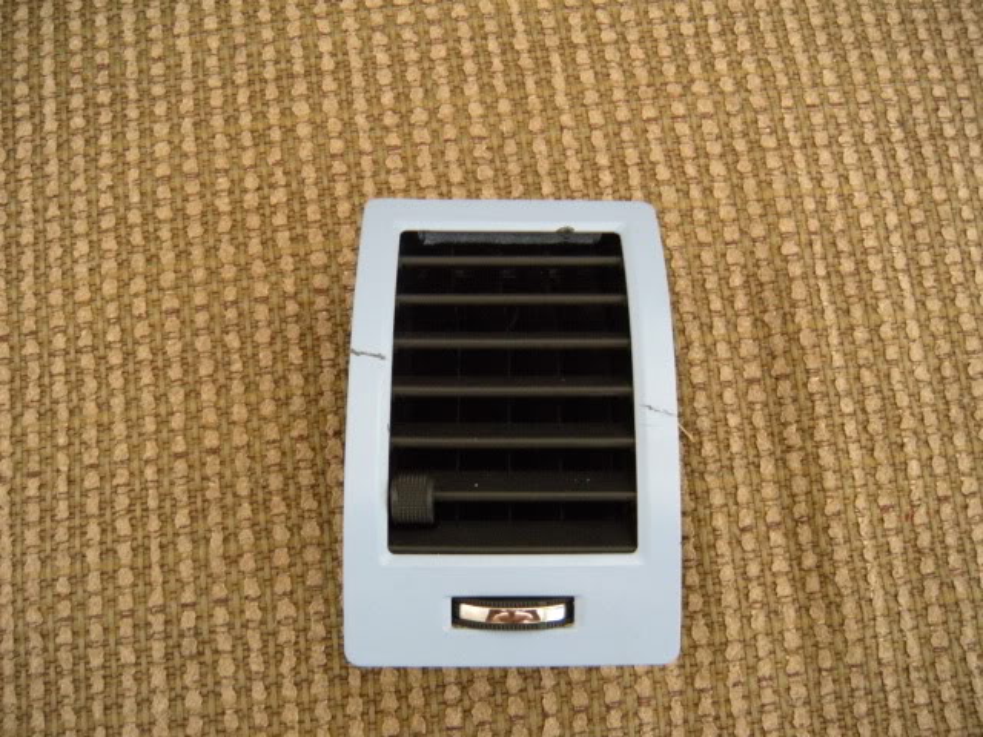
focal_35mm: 35
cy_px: 368
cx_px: 492
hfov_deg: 52.6
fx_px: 994
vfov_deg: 40.7
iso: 400
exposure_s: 1/13.4
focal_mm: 5.9
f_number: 3.8
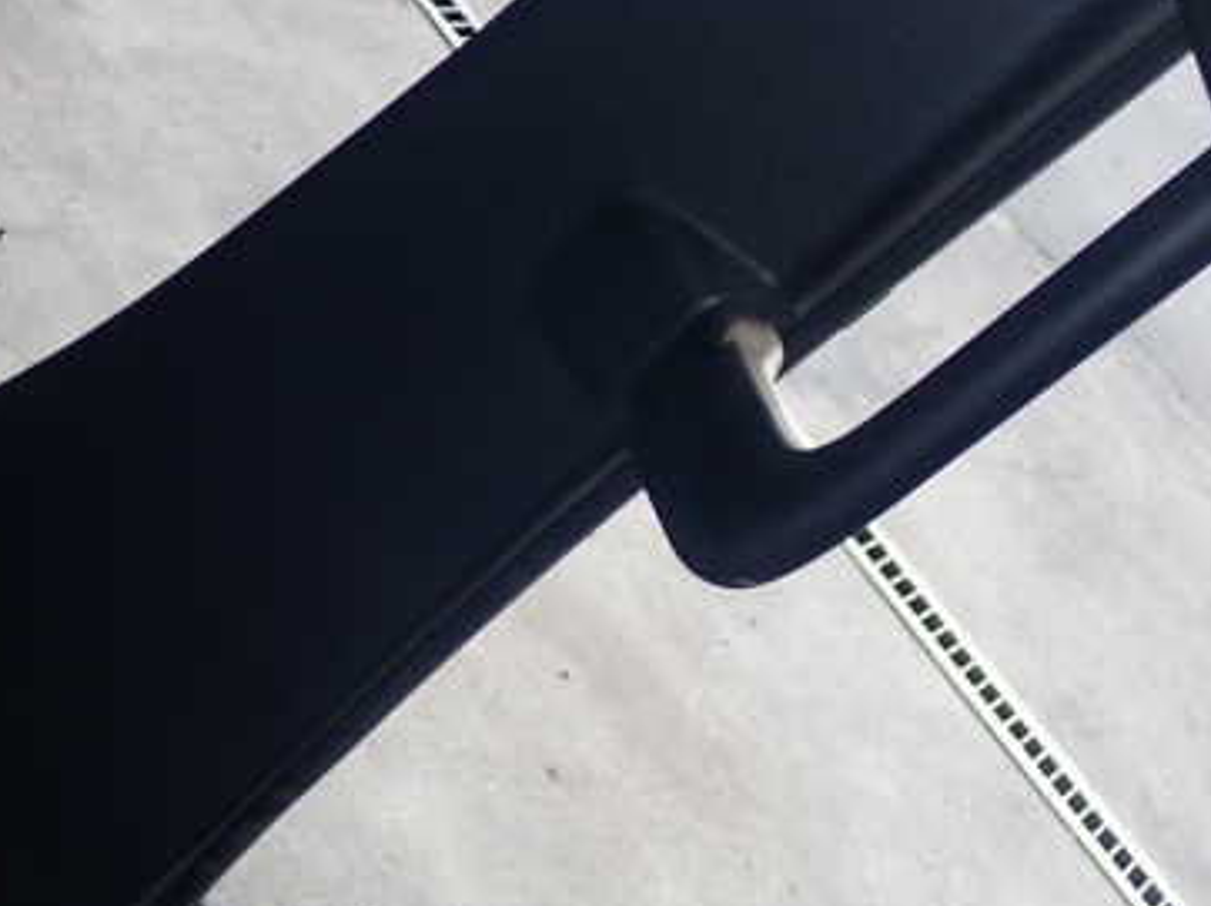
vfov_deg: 23.2
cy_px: 398
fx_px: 2203
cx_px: 422
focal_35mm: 63
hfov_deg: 30.6
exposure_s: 1/40
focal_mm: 6.86
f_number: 8
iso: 200
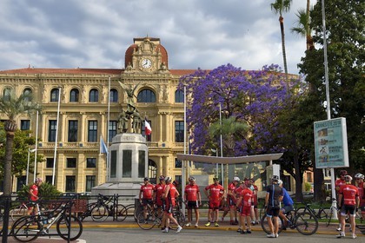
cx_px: 182
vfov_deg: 35.1
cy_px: 122
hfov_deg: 50.7
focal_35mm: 38
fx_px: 385
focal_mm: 38
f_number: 9
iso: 200
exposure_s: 1/320
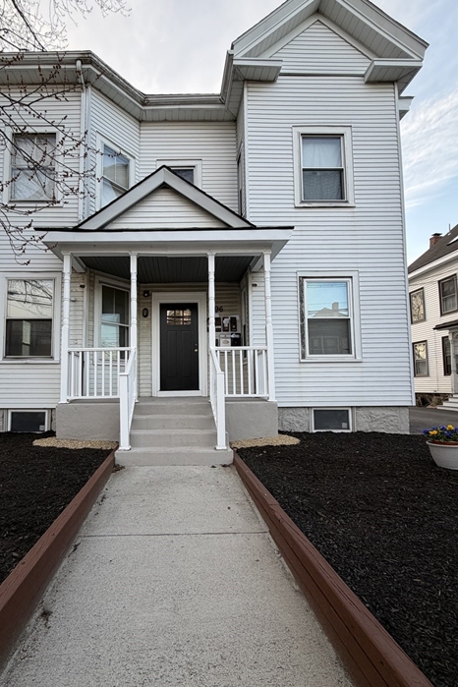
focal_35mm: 16
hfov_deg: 72.9
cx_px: 183
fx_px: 305
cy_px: 369
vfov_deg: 96.6
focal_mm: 2.22
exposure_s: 1/126
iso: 40
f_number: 2.2
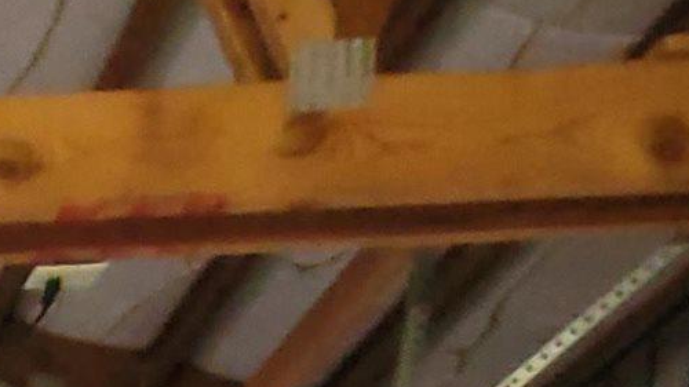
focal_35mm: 87
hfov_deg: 17.8
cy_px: 1460
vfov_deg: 8.5
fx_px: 1589
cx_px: -657
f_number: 2.2
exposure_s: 1/30
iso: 500
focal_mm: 2.2
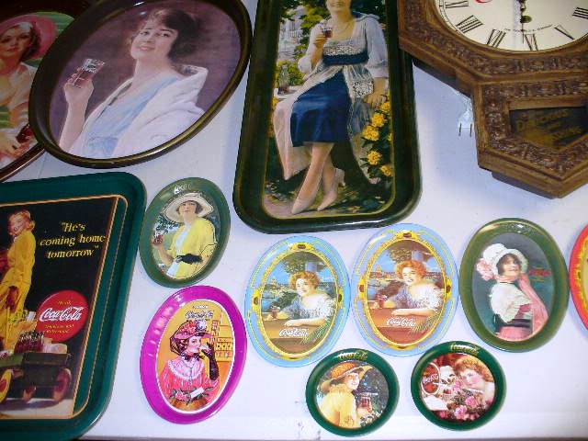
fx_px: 628
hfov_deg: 50.1
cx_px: 294
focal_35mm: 37
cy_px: 220
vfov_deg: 38.7
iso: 100
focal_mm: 6.1
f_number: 2.8
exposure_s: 1/30
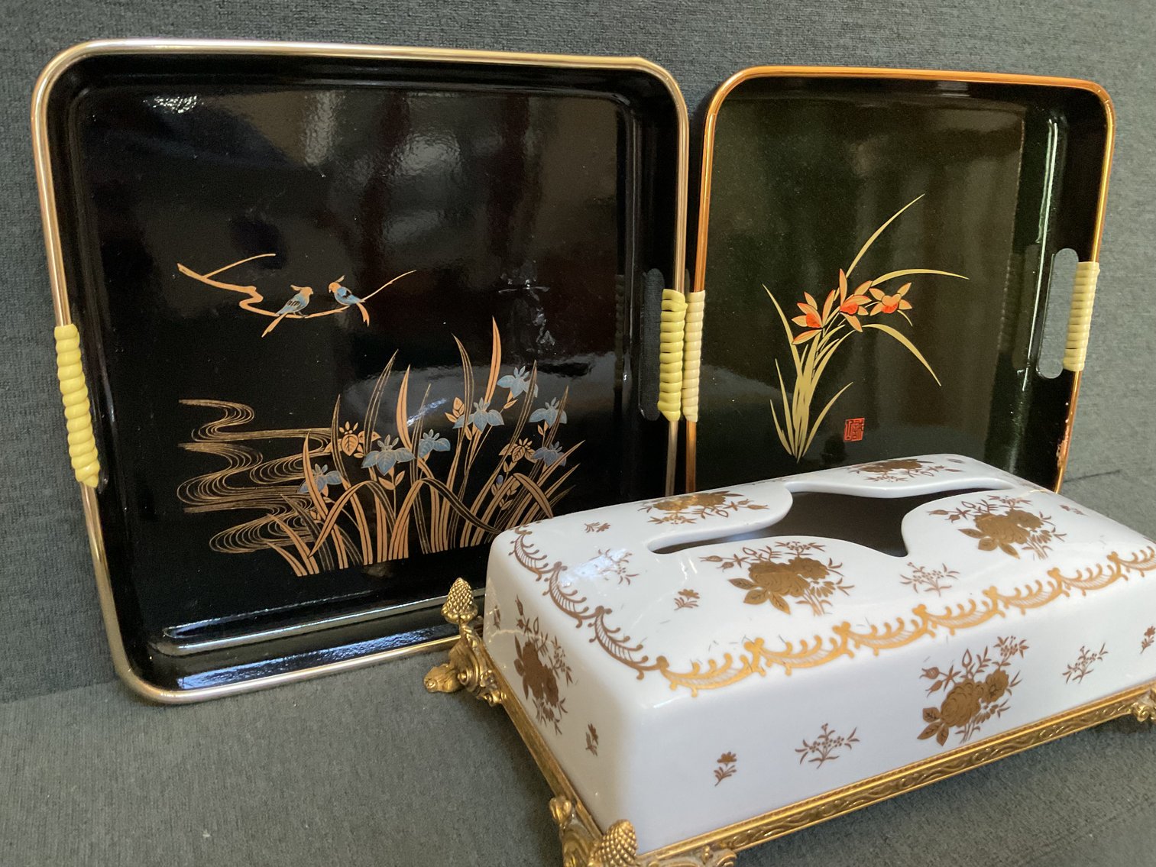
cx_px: 578
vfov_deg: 48.2
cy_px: 434
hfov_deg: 61.7
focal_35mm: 29
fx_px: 969
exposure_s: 1/30
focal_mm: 3
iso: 400
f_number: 1.8
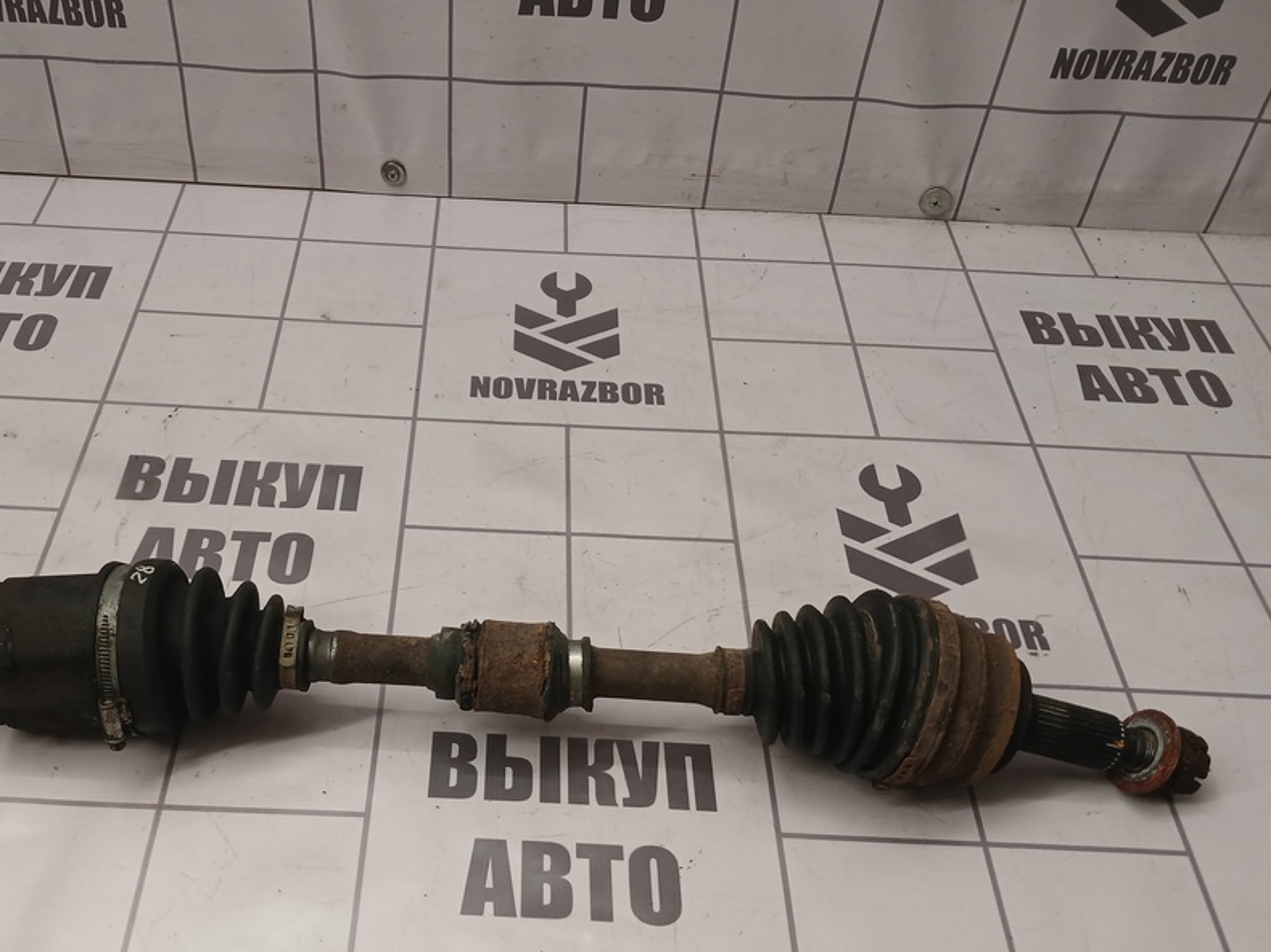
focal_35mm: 35
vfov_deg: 40.5
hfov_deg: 52.1
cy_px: 556
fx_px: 1285
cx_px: 479
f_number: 1.8
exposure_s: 1/50
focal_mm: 4
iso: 100
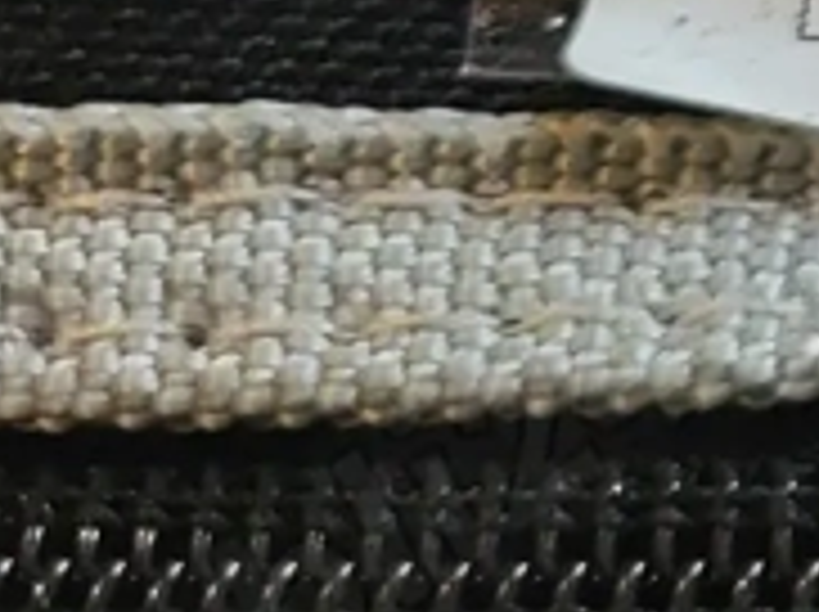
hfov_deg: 11.2
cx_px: 2043
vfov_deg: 9.7
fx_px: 3379
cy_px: -576
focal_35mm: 143
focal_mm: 5.4
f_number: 1.8
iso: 200
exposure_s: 1/100
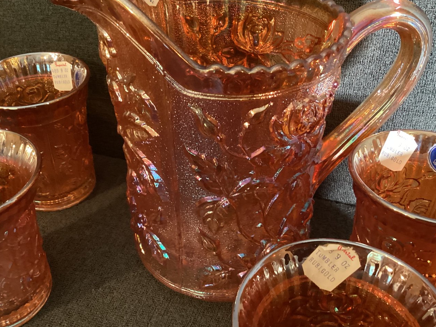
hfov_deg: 50.1
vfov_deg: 38.6
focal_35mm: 37
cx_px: 203
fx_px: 466
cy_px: 147
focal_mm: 3.3
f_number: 2.4
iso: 640
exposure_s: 1/30
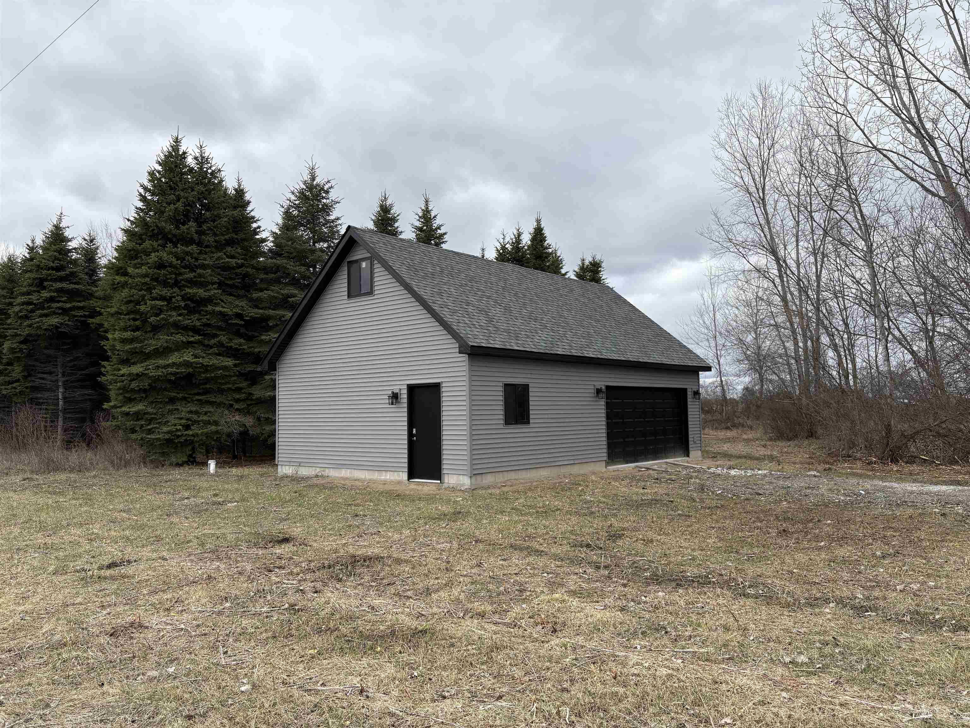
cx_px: 485
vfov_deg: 53.1
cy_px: 364
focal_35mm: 26
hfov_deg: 67.3
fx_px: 729
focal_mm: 5.96
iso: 50
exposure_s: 1/2538
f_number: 1.6
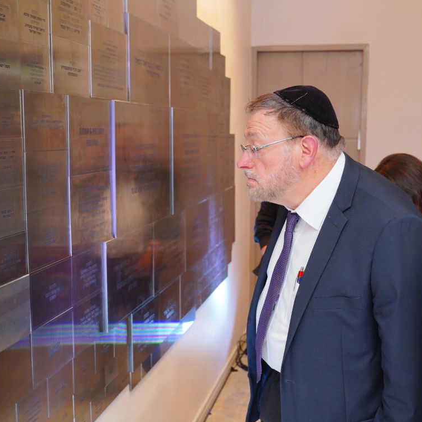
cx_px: 242
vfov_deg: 38.3
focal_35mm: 44
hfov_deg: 38.3
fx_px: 607
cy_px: 210
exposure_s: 1/160
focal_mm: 34
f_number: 4.5
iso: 500
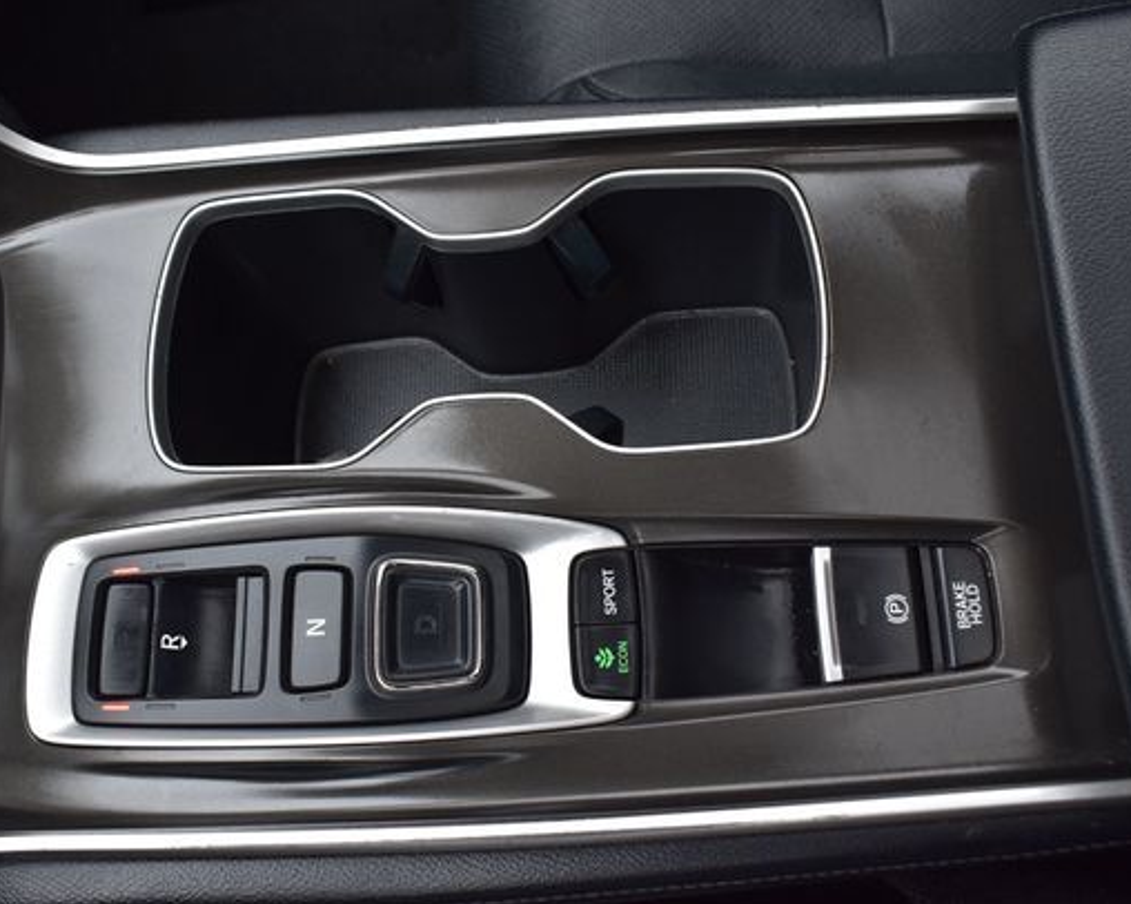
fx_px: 1305
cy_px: 454
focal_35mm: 39
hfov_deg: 46.7
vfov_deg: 38.2
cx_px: 485
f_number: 7.1
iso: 400
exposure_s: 1/40
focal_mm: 22
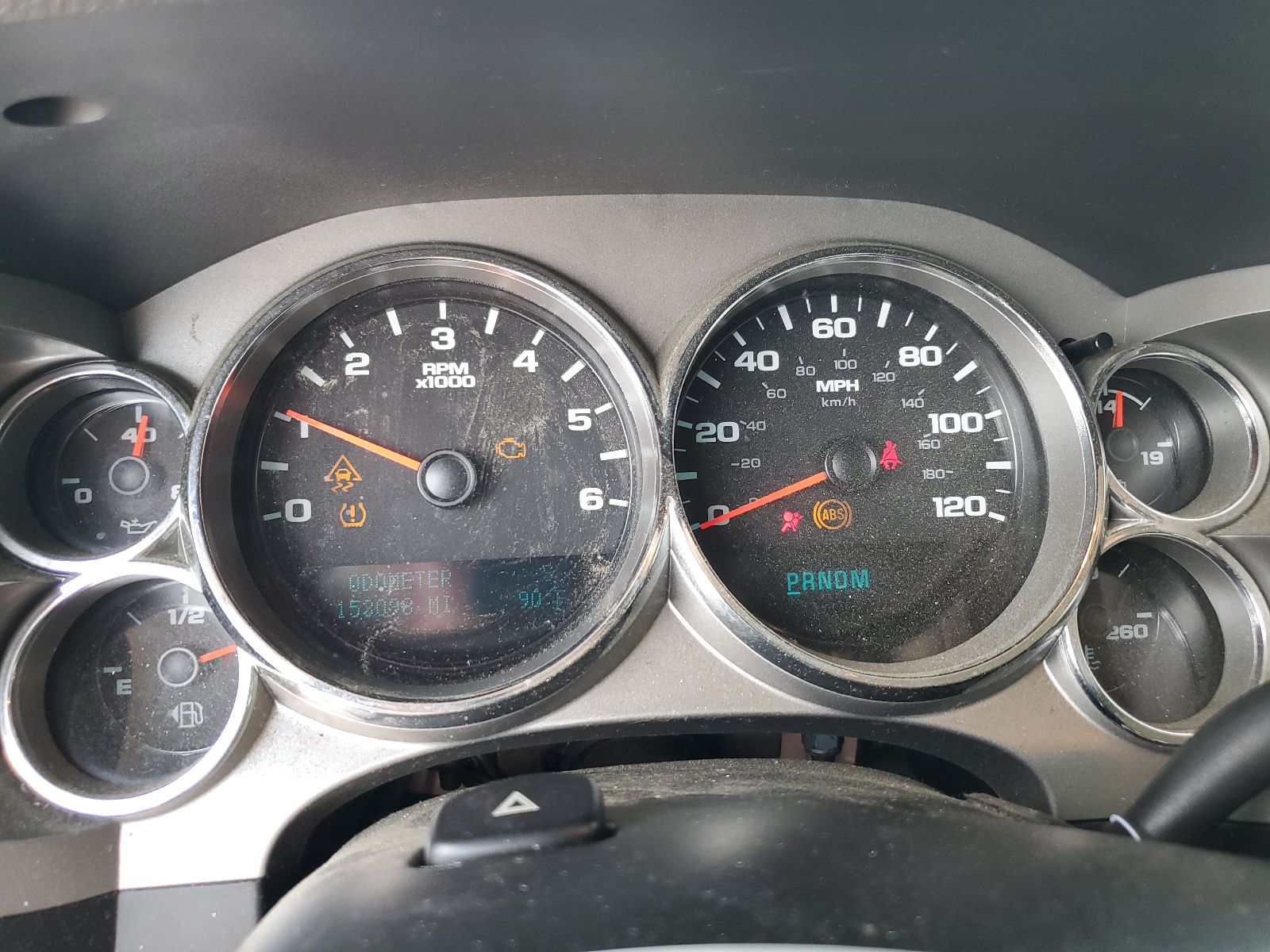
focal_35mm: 26
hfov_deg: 67.3
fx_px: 954
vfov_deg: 53.1
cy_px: 476
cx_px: 635
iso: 75
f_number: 1.5
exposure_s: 1/120
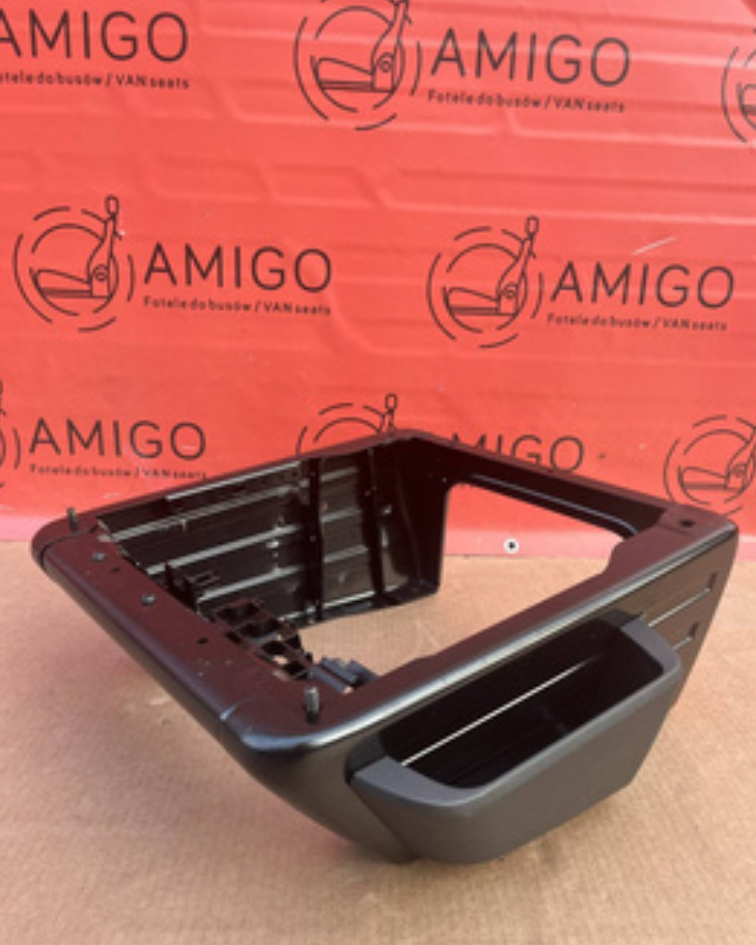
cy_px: 519
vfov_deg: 62.1
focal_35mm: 28
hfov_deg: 51.5
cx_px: 388
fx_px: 783
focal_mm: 5.1
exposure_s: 1/122
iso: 50
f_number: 1.6
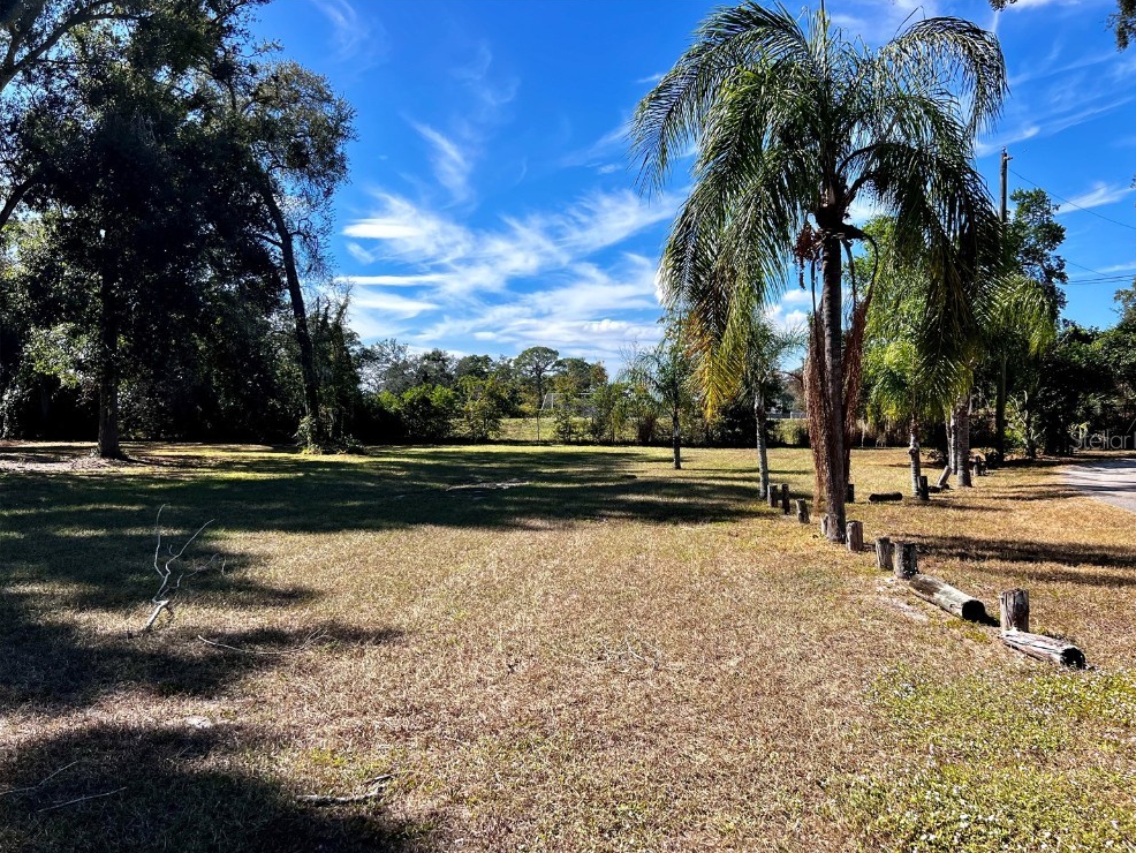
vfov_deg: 51.4
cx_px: 589
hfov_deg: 65.3
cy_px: 439
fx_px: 886
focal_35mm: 27
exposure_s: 1/2252
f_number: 1.5
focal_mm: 5.7
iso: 50
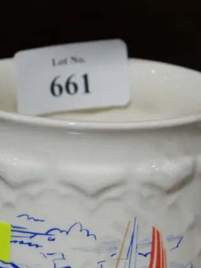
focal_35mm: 154
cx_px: 134
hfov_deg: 9.6
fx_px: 1192
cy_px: 219
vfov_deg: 12.8
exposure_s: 1/80
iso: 640
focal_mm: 31
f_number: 5.4
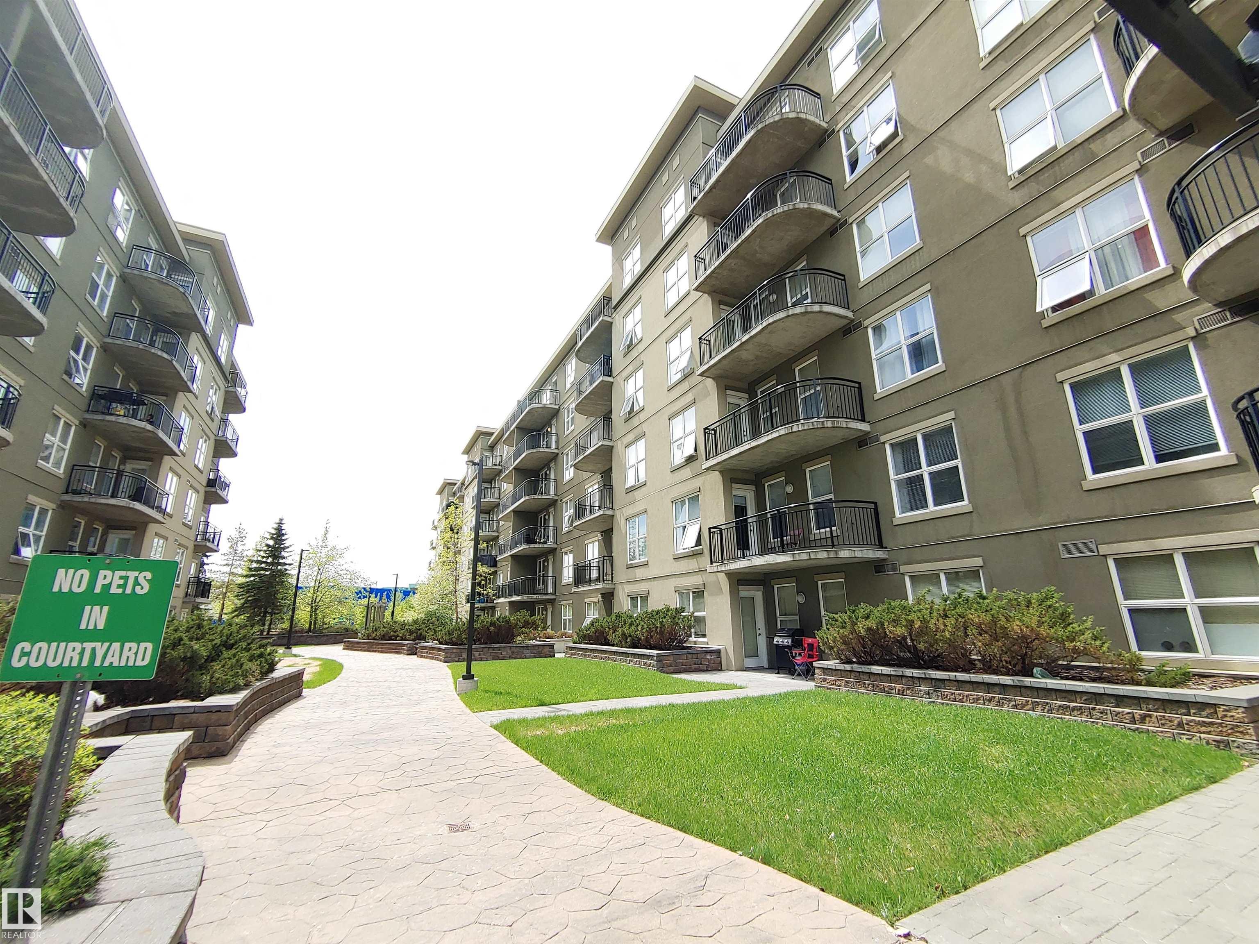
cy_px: 472
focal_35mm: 14
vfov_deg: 85.7
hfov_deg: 102.1
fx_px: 509
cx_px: 630
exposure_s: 1/270
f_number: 2.4
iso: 50
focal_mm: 1.75
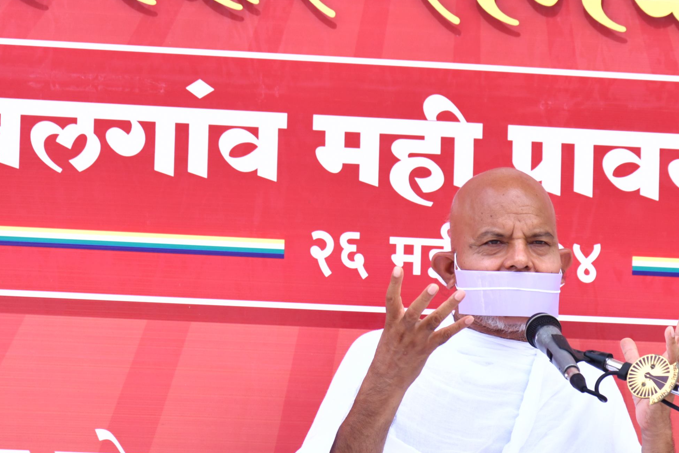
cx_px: 452
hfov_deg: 8.1
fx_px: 4809
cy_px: 270
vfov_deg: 5.4
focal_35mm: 255
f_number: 5
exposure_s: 1/400
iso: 500
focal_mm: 120
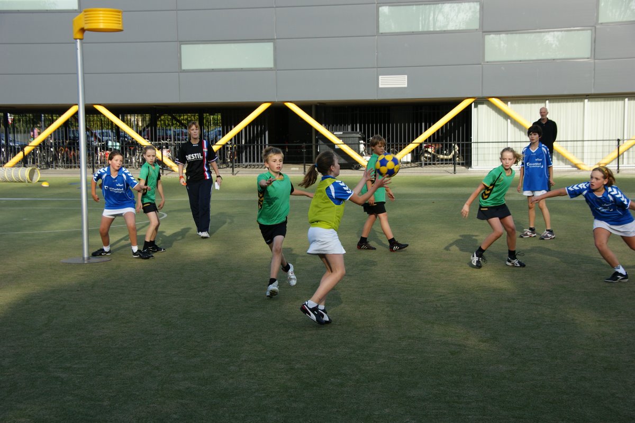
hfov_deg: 37.9
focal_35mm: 52
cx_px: 318
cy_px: 212
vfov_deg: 25.7
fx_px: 926
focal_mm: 35
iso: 200
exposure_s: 1/400
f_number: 7.1
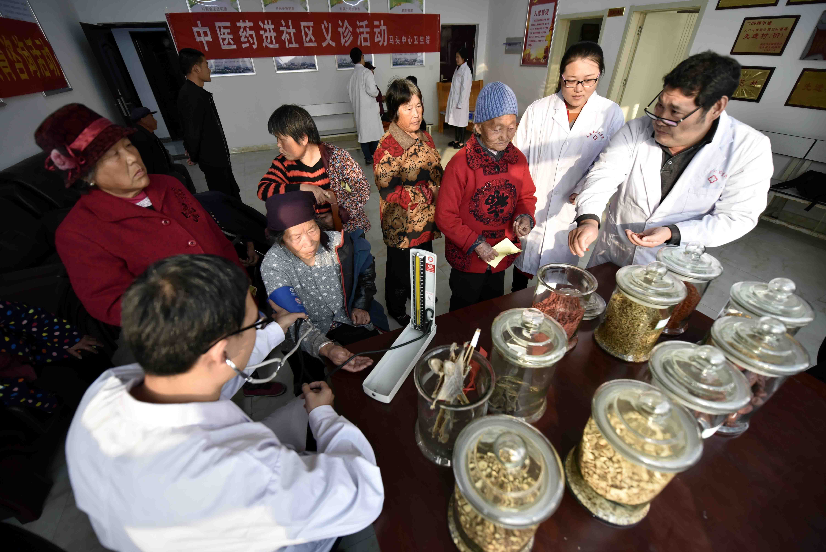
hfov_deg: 104.2
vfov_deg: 81.3
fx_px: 321
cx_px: 413
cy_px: 276
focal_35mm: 14
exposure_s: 1/500
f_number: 2.8
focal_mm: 14
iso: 800
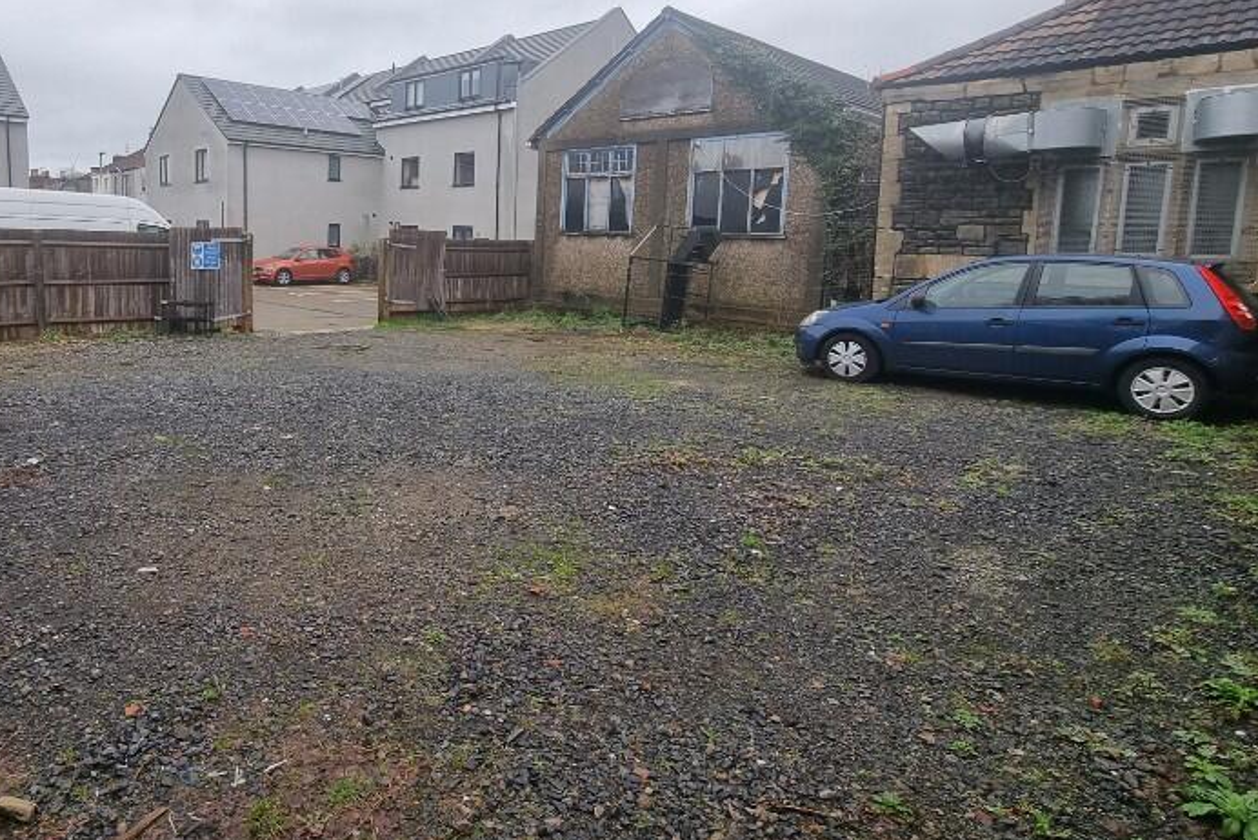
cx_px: 416
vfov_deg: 61.1
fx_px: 699
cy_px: 313
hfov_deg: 81.1
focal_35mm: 20
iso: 50
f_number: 2.2
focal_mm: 2.2
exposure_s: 1/180
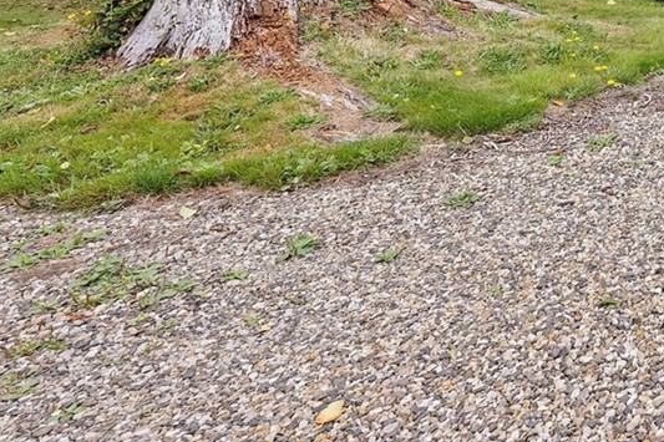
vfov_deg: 26.9
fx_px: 774
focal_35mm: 42
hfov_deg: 32.1
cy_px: -132
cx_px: 907
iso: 1000
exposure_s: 1/1000
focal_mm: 14
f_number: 5
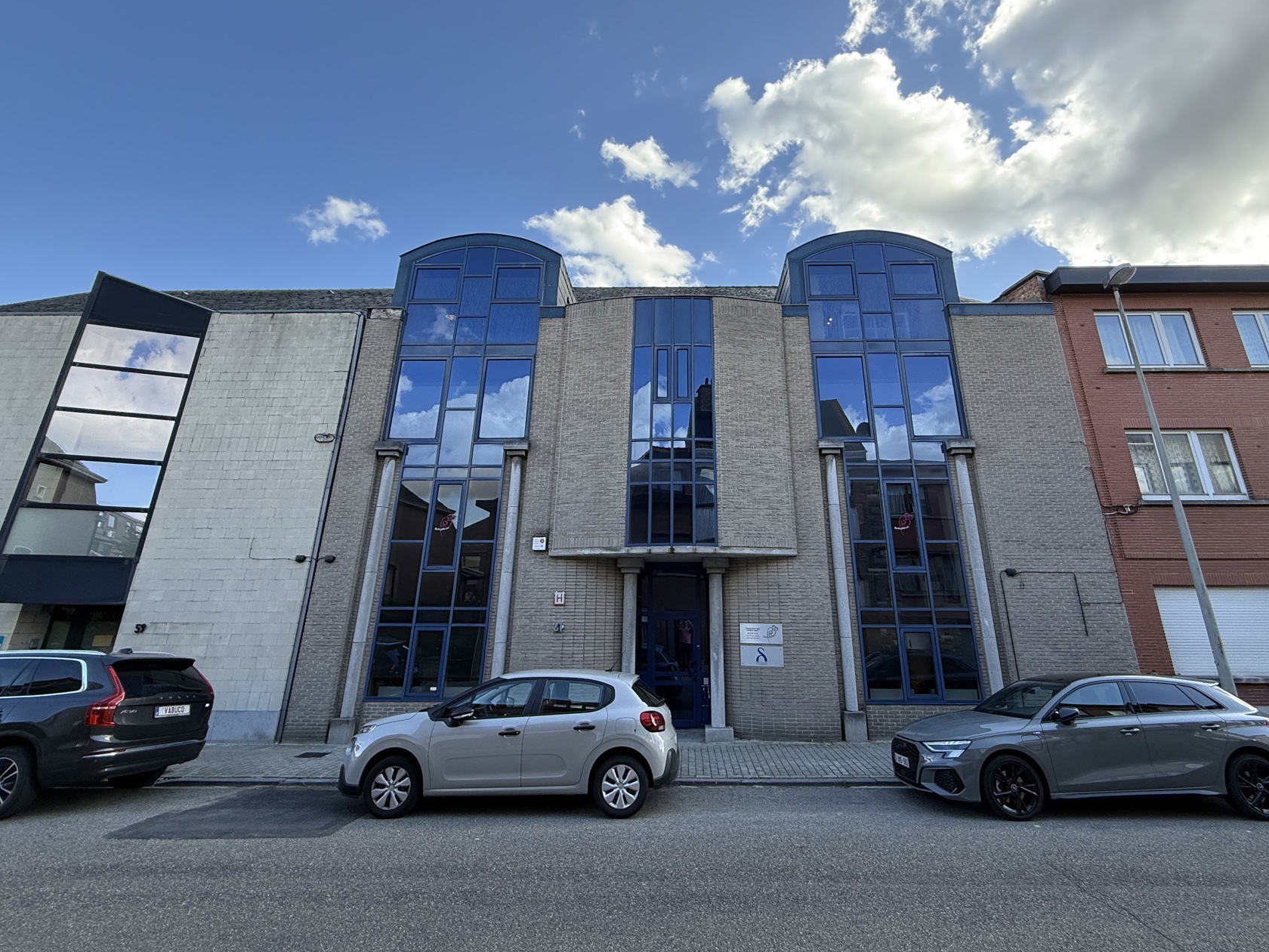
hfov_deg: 94.3
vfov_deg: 77.9
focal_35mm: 16
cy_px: 426
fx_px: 587
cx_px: 682
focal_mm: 2.22
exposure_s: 1/405
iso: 64
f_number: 2.2
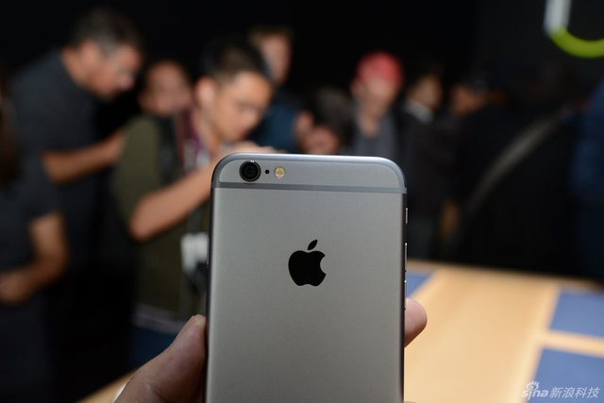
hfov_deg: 38.2
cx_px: 302
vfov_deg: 26.0
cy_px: 202
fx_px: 873
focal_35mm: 52
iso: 1250
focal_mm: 52
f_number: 8
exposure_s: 1/60
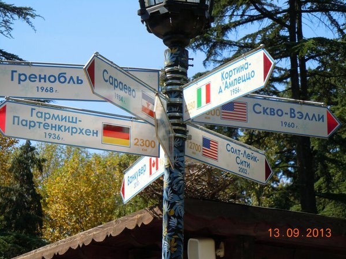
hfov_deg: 16.8
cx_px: 173
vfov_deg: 12.7
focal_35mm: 117
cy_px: 130
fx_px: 1169
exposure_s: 1/400
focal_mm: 20.9
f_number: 4.6
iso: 100
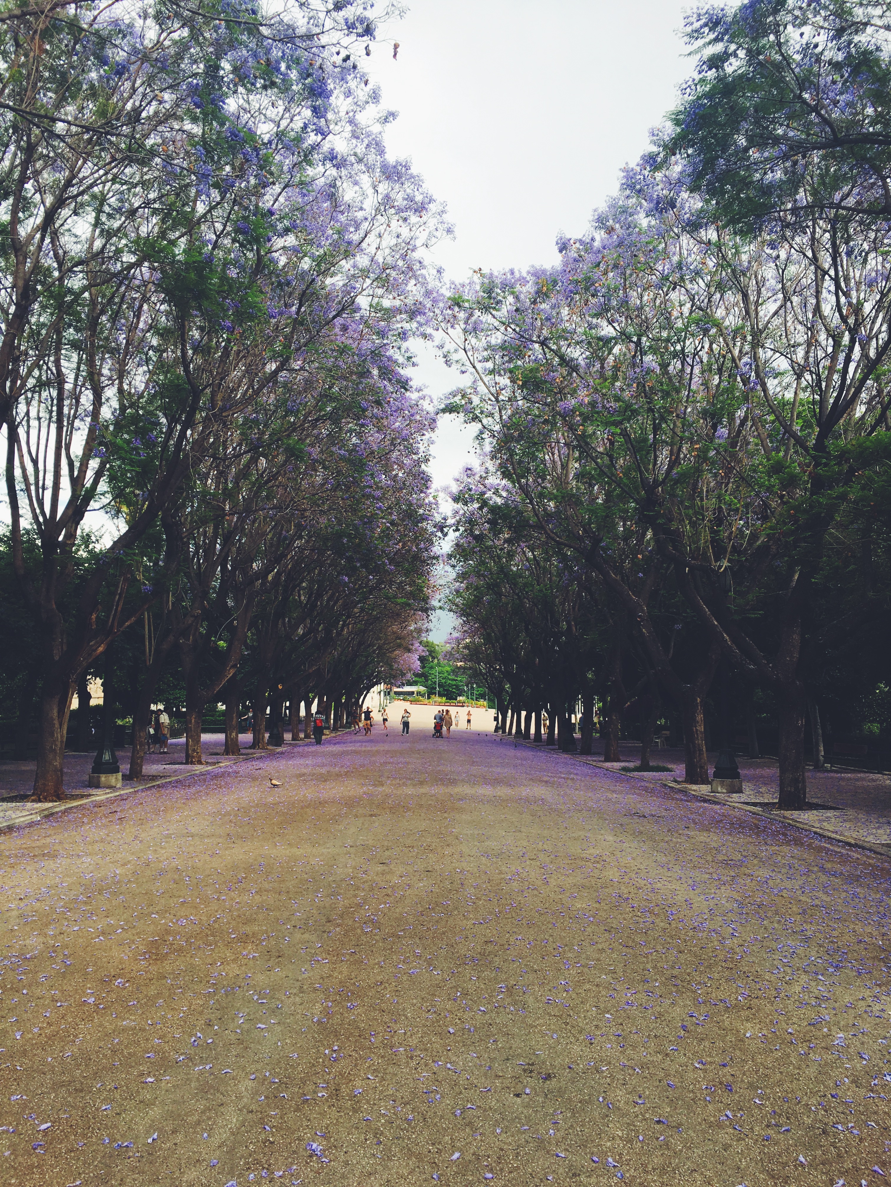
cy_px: 594
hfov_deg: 48.2
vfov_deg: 61.7
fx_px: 995
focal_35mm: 29
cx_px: 446
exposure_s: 1/416
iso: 25
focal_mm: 4.15
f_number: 2.2
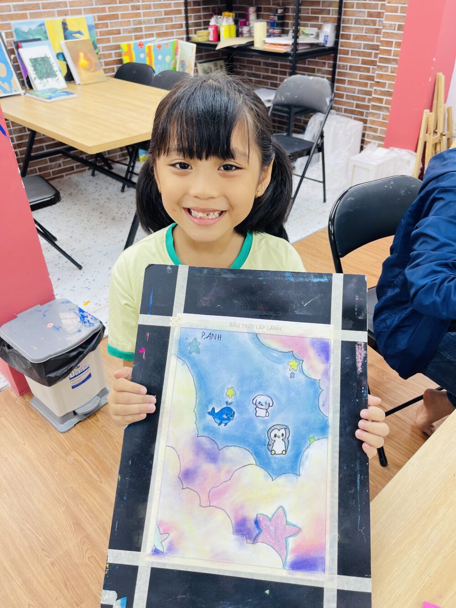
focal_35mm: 25
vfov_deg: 69.4
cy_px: 304
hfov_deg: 54.9
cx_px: 228
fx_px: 439
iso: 40
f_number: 1.6
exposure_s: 1/100
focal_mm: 5.1
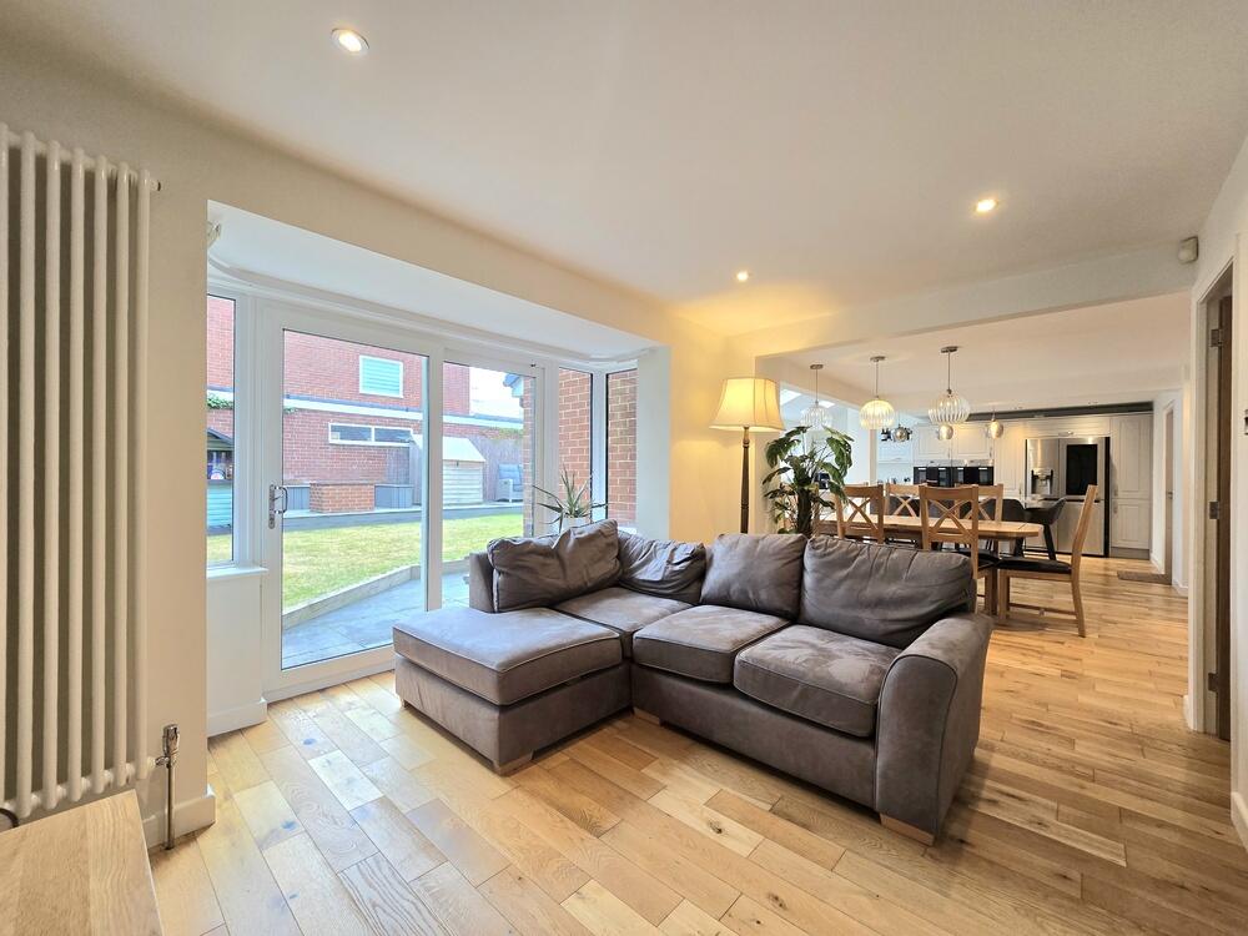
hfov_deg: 106.2
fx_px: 469
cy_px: 468
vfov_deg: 89.9
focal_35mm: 13
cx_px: 624
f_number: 2.2
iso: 64
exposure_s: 1/50.3
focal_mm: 2.2
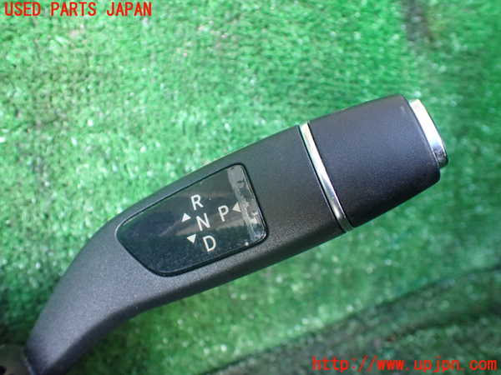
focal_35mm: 30
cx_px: 250
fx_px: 434
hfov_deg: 60.0
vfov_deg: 46.8
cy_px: 188
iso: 800
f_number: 2.3
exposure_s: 1/80
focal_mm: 5.4
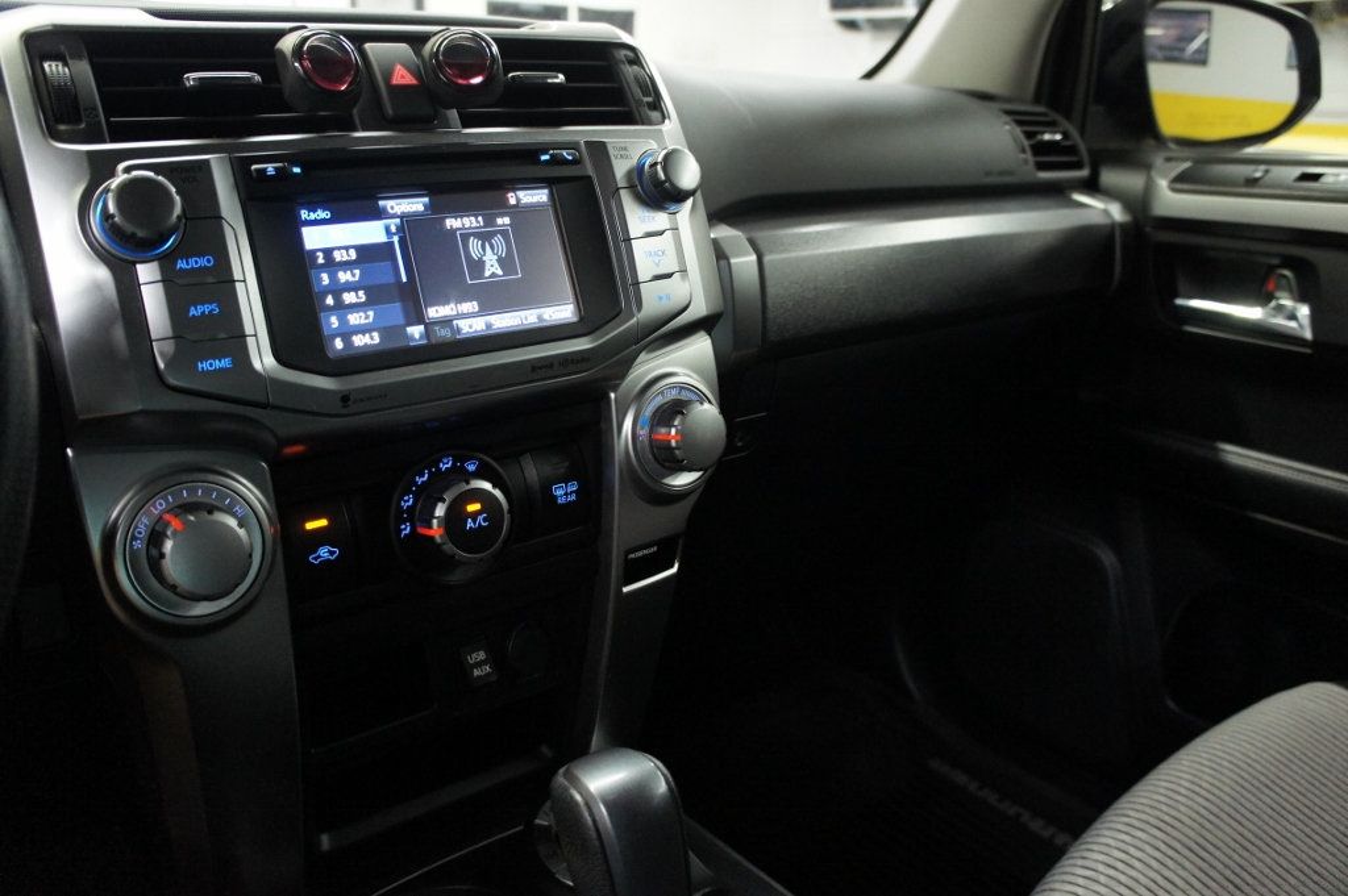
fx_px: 1010
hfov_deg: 67.4
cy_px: 448
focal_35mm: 27
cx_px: 674
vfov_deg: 47.9
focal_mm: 18
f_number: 3.5
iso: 1600
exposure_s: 1/40
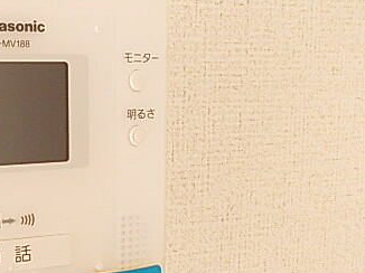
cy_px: 151
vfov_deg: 26.5
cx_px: 40
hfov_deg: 33.2
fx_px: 580
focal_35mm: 55
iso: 200
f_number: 2.7
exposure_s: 1/30
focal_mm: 4
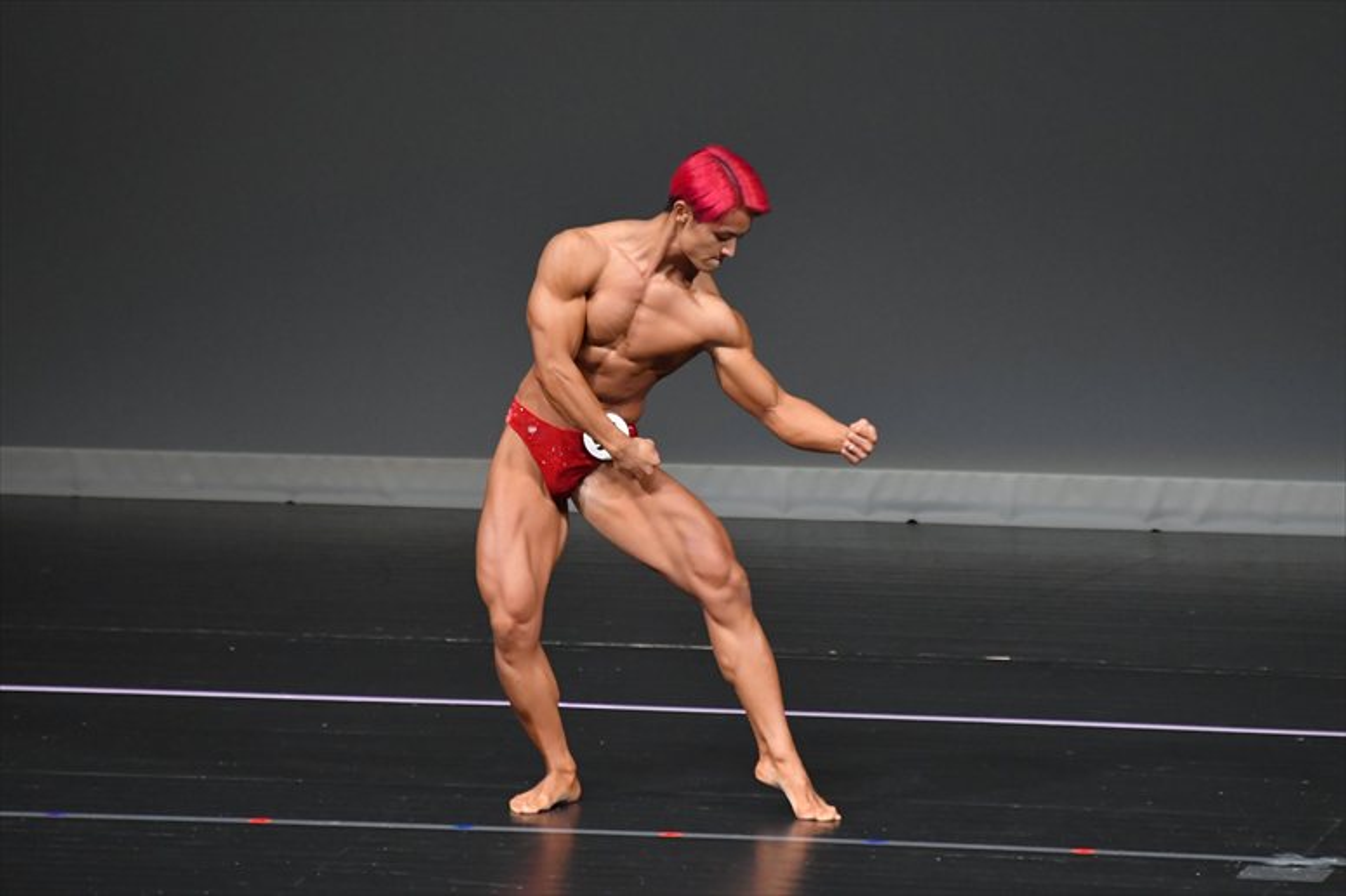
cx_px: 673
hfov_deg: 5.5
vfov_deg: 3.7
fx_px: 14014
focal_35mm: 375
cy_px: 448
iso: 4000
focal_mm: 250
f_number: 5.6
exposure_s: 1/400
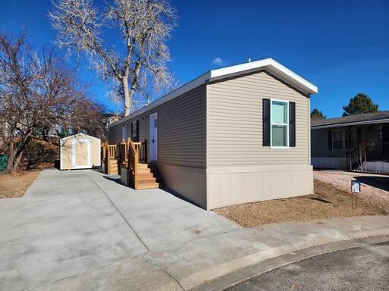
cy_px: 146
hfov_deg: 73.9
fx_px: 258
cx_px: 194
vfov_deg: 58.9
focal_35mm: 23
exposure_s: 1/1501
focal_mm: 6.4
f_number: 1.8
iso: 12
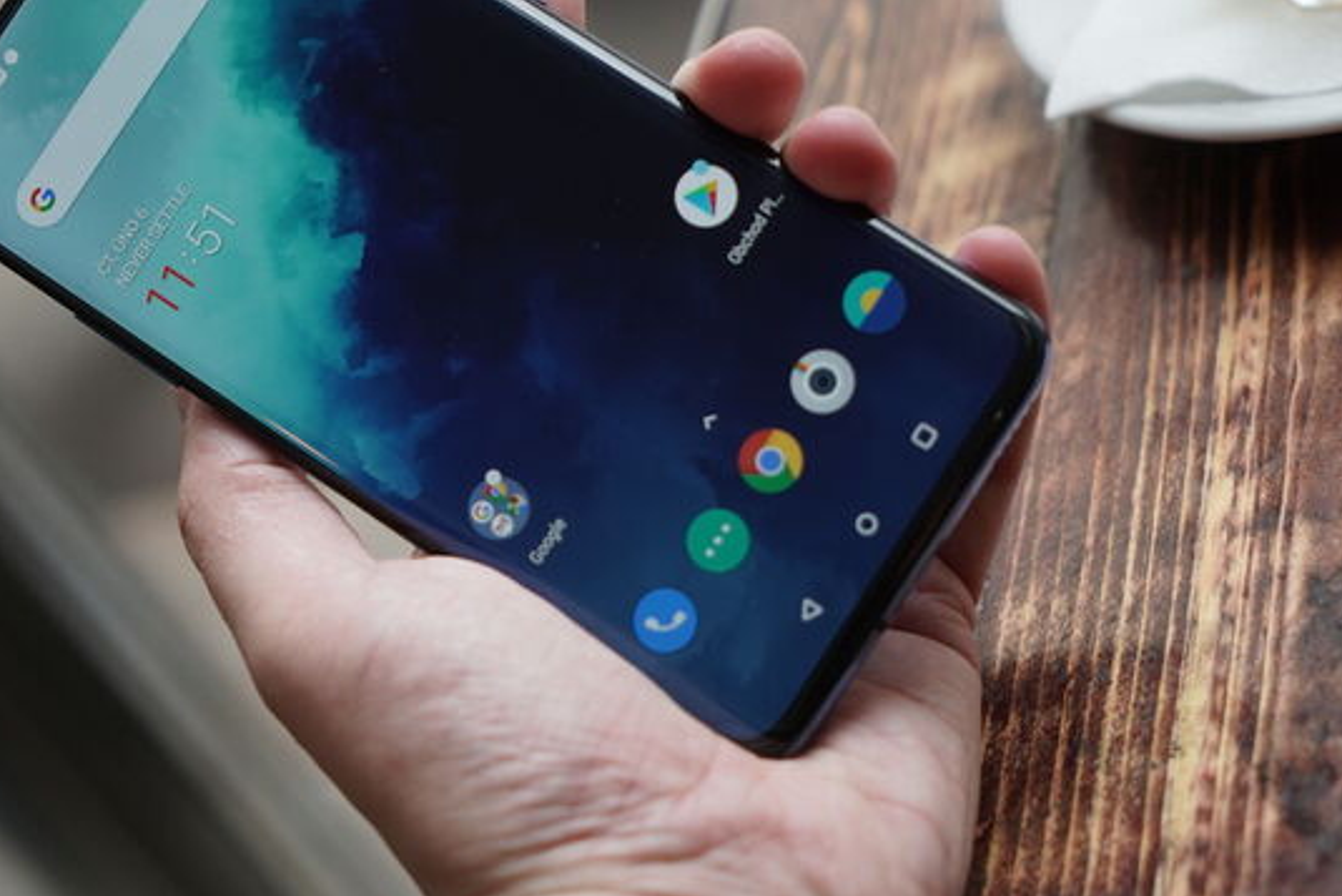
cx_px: 534
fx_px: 3057
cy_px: 269
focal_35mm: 82
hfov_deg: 24.7
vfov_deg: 16.6
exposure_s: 1/200
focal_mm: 53
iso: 640
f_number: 4
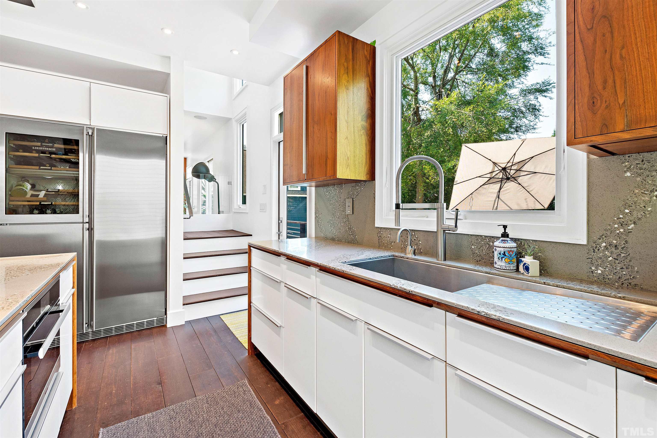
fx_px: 274
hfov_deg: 100.4
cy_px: 219
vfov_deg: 77.3
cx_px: 328
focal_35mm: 15
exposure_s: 1/3
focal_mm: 10
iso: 125
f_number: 8
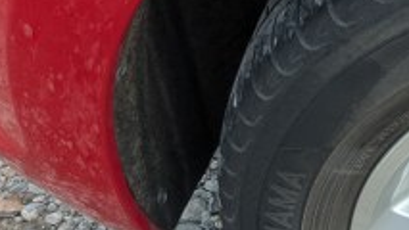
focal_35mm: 102
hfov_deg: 18.3
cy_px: 165
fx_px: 1107
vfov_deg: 11.9
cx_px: 638
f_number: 1.89
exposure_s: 1/664
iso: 45
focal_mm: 5.43
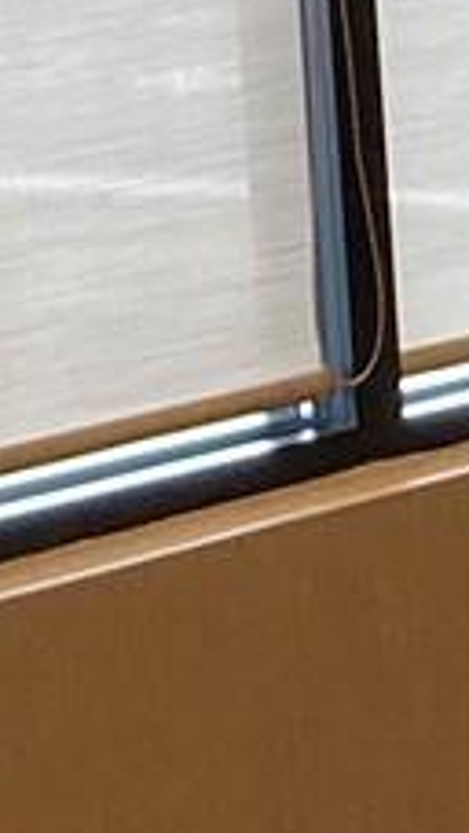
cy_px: -110
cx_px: 1081
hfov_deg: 4.3
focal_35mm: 275
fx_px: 6069
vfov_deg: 7.8
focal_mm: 3.99
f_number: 1.8
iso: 64
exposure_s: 1/120
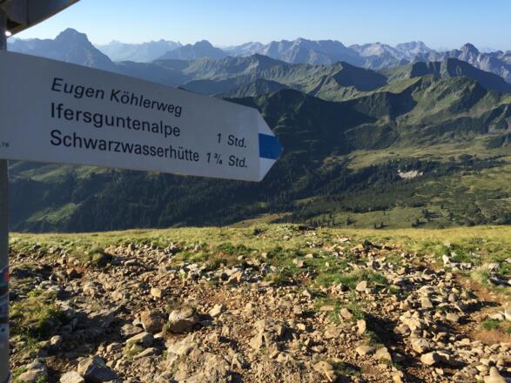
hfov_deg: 61.7
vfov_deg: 48.2
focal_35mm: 29
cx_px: 256
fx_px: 428
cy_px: 192
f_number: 2.2
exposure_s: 1/1068
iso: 32
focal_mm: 4.15
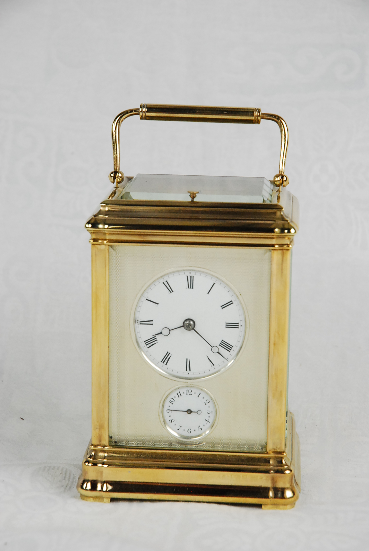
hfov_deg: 13.1
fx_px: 1610
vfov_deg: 19.4
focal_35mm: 105
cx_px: 184
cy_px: 276
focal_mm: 70
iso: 1250
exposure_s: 1/1000
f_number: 8
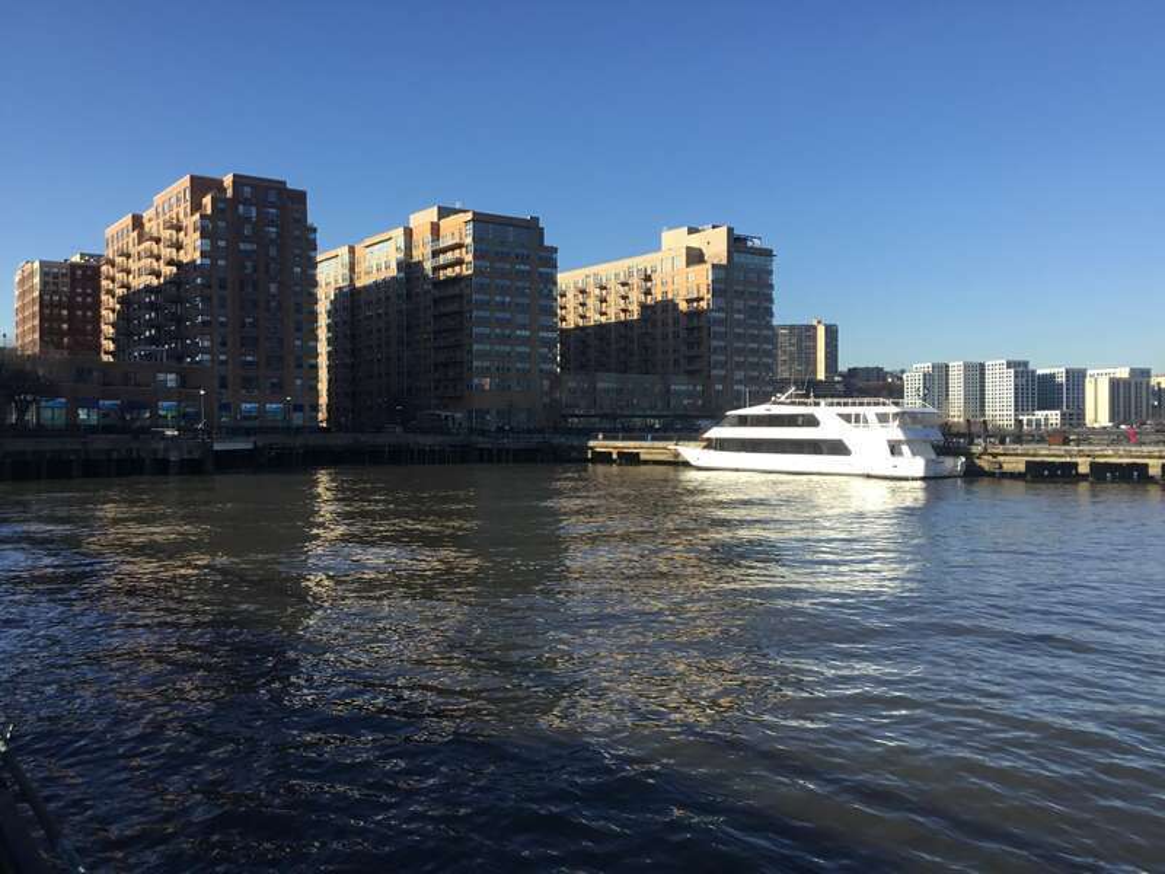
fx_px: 1043
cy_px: 437
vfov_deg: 45.4
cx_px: 582
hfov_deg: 58.4
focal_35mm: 31
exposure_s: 1/858
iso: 25
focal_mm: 3.3
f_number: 2.4
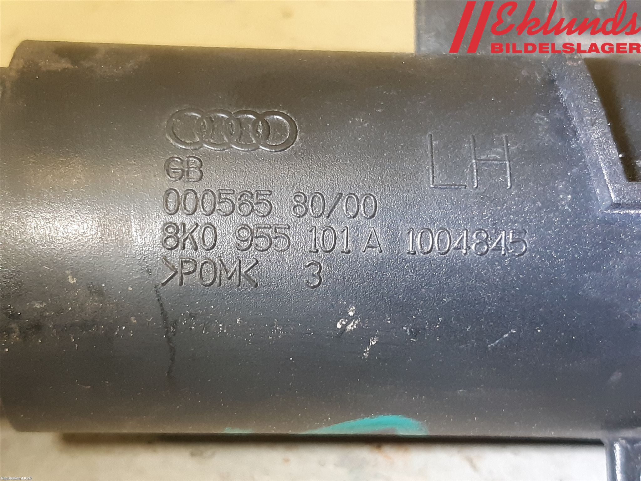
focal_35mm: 26
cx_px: 320
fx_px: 481
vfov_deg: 53.1
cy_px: 240
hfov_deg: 67.3
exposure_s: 1/40
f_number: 1.7
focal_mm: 3.93
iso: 250
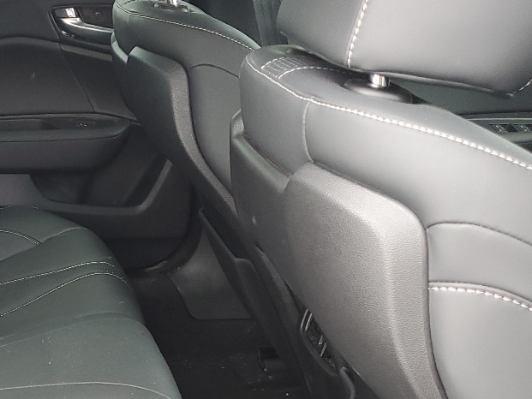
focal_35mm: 67
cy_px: 316
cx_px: -30
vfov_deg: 21.7
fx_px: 1030
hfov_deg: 27.0
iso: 83
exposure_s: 1/120
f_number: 1.5
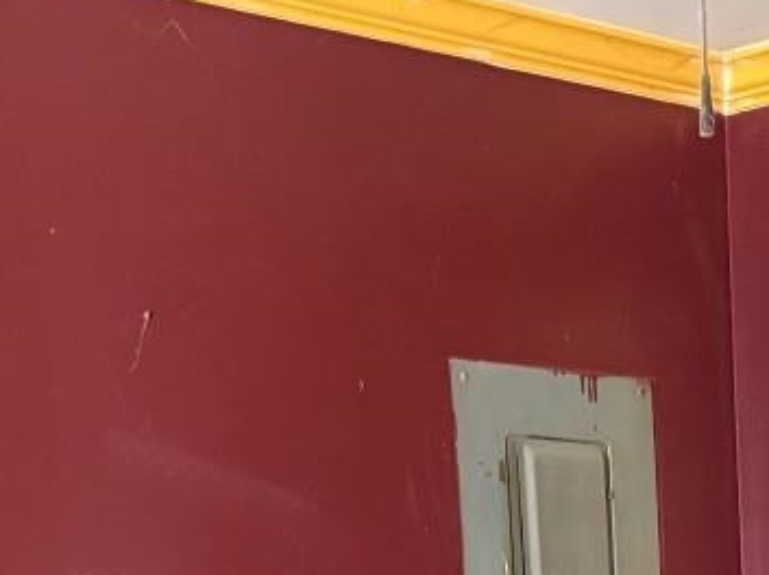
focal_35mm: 98
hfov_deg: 19.1
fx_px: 2175
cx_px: 876
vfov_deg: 13.3
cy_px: 1082
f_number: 1.78
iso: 800
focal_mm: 6.76
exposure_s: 1/40
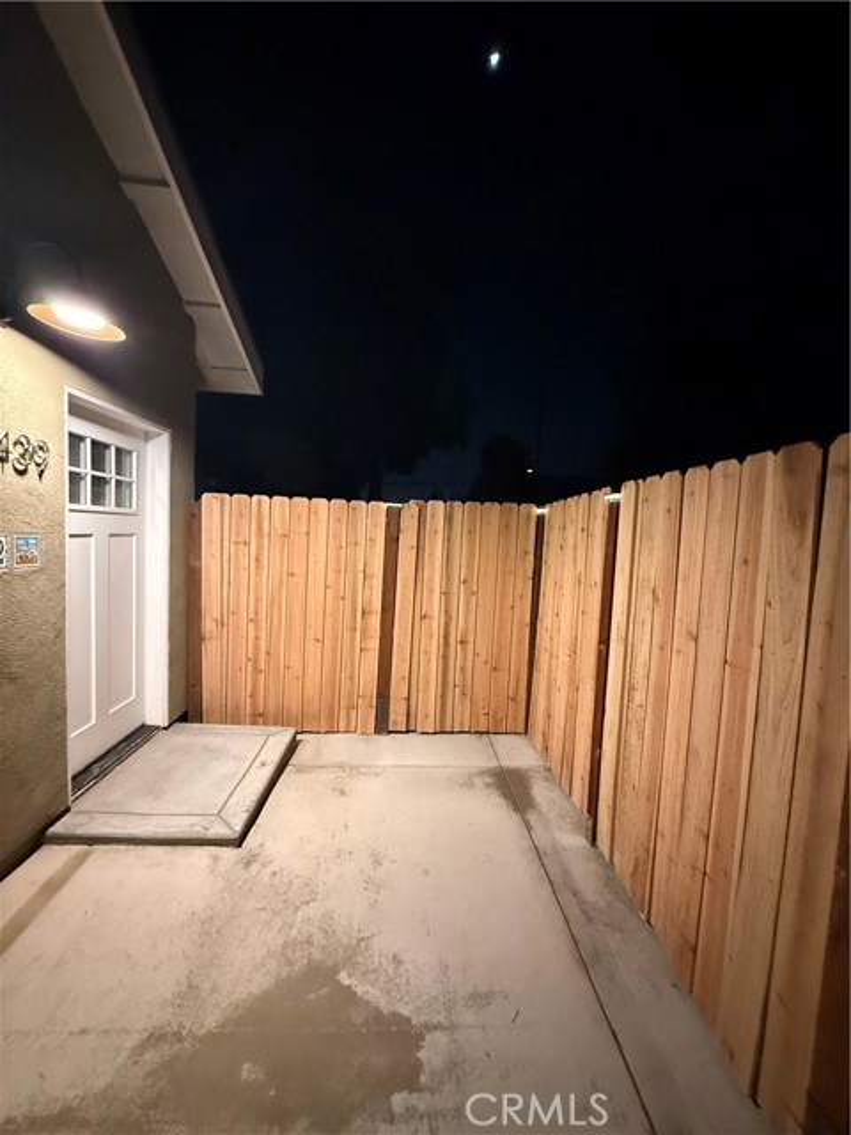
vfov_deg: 102.1
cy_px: 568
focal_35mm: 14
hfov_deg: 85.7
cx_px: 426
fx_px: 459
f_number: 2.2
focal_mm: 2.22
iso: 1250
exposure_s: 1/40
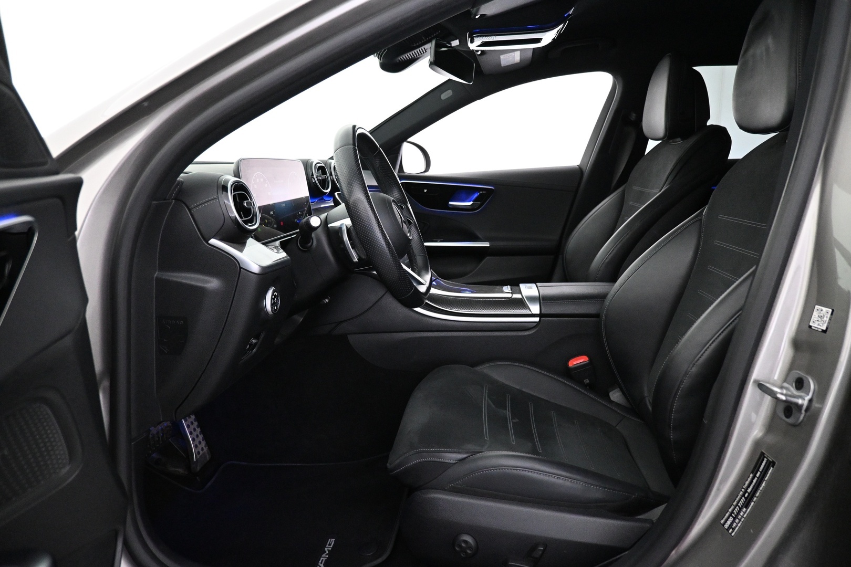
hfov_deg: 73.7
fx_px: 567
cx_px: 426
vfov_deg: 53.1
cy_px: 284
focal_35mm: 24
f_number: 3.5
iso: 4000
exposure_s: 1/60
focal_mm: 16
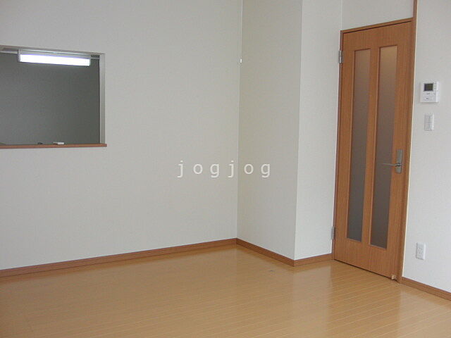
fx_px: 482
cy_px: 169
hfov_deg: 50.1
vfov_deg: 38.7
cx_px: 226
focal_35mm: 37
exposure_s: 1/80
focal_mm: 6.42
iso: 160
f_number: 3.6
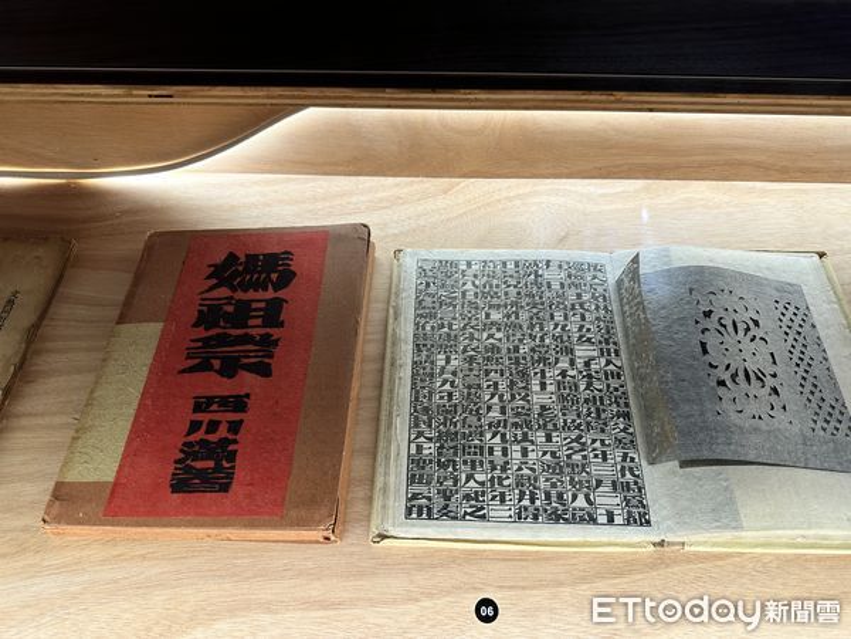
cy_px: 320
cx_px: 426
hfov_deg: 71.6
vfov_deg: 56.8
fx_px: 590
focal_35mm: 24
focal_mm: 6.86
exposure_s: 1/570
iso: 80
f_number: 1.78
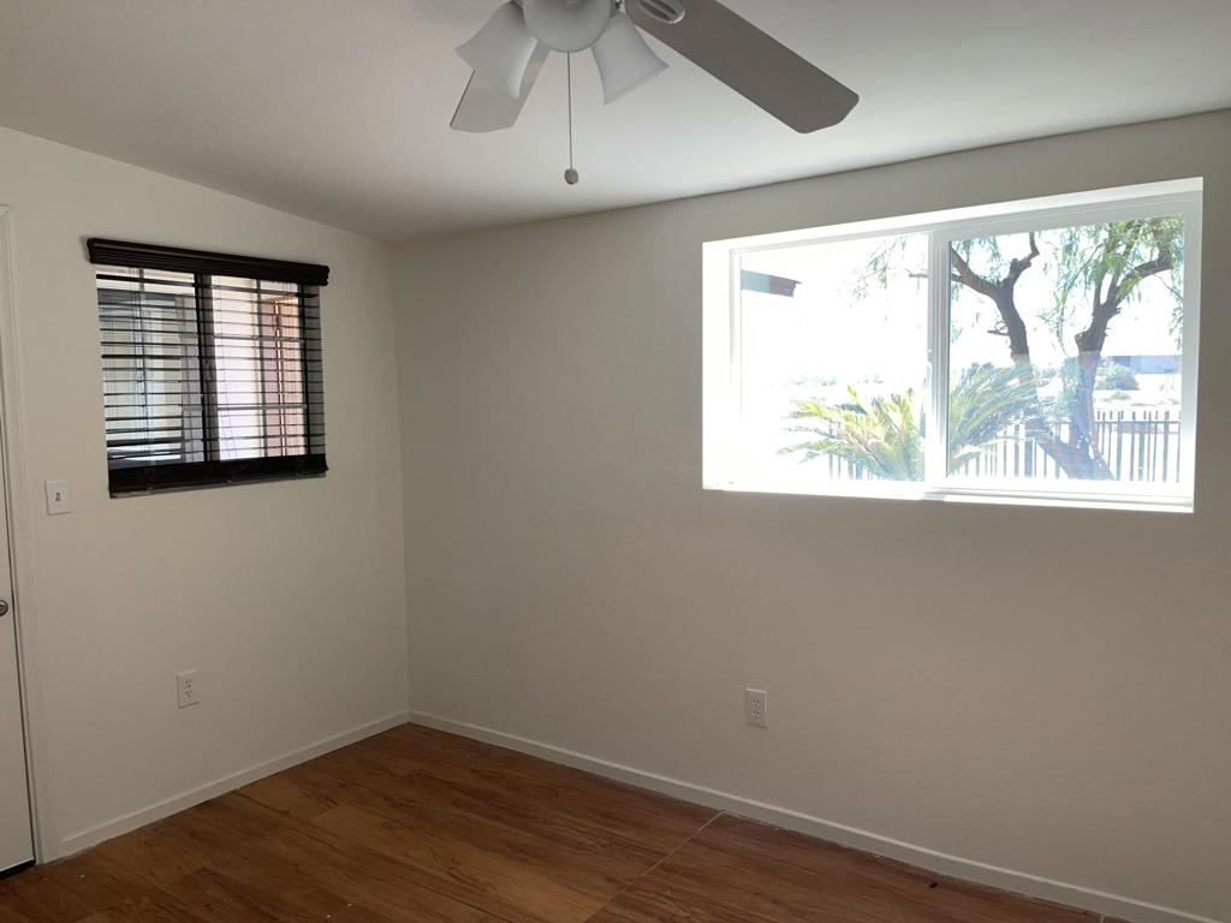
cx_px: 616
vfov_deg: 54.9
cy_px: 462
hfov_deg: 69.4
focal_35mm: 25
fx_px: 889
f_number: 1.6
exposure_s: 1/428
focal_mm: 5.1
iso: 64
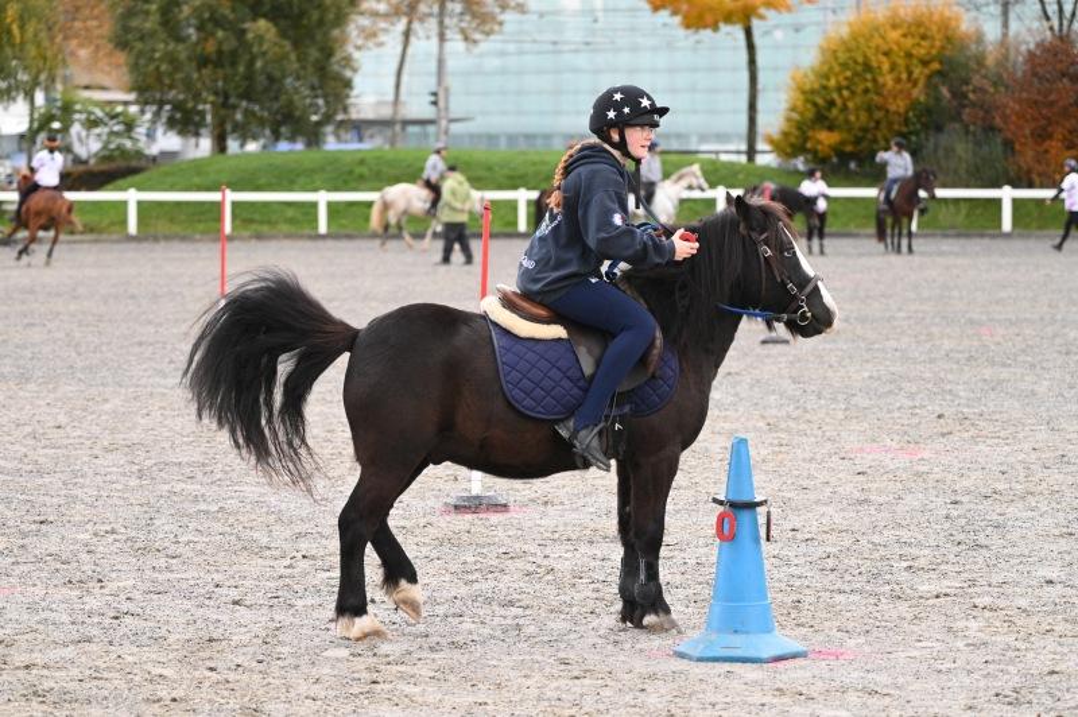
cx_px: 539
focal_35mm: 135
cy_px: 358
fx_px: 4039
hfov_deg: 15.2
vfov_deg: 10.1
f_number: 4.8
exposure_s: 1/640
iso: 3200
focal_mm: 135
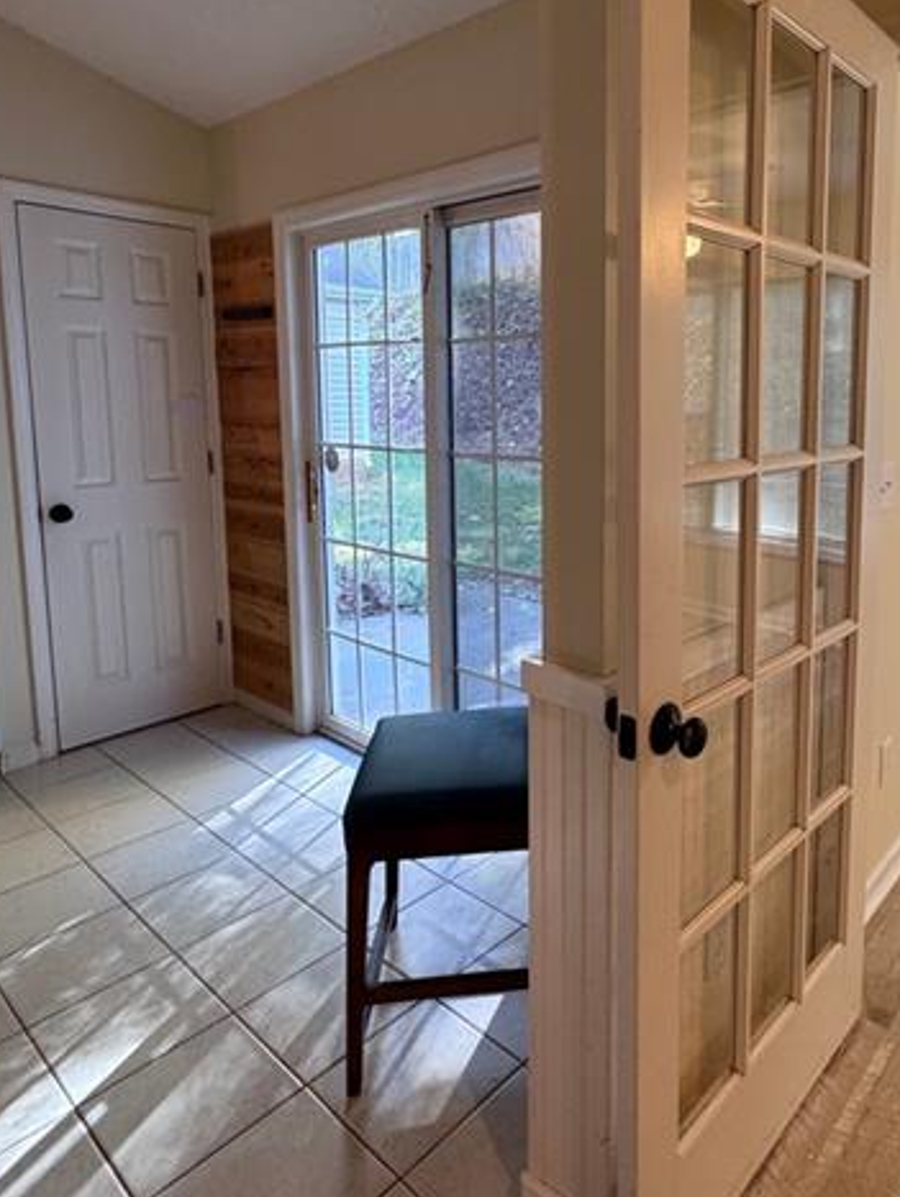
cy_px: 482
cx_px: 621
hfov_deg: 57.3
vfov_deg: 73.1
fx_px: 796
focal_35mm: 23
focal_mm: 2.22
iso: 200
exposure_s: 1/60
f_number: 2.2
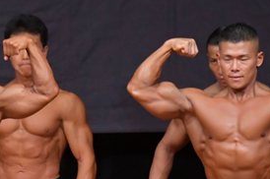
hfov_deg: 2.6
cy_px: 214
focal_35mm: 807
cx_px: 50
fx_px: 6045
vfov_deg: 1.7
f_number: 5.6
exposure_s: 1/400
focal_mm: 190
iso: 5000
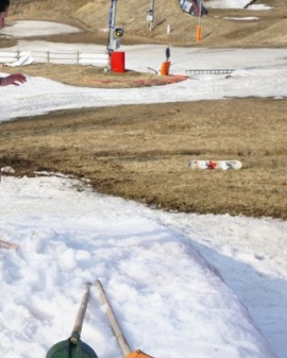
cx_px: -67
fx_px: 956
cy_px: 104
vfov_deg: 21.1
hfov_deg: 16.3
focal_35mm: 90
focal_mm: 27
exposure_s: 1/250
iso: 250
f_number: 13
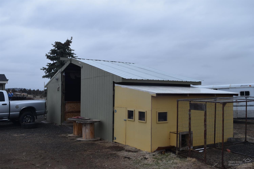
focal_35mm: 36
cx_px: 127
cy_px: 84
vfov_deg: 36.9
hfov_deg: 53.1
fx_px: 254
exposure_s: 1/250
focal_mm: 24
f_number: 8
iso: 200
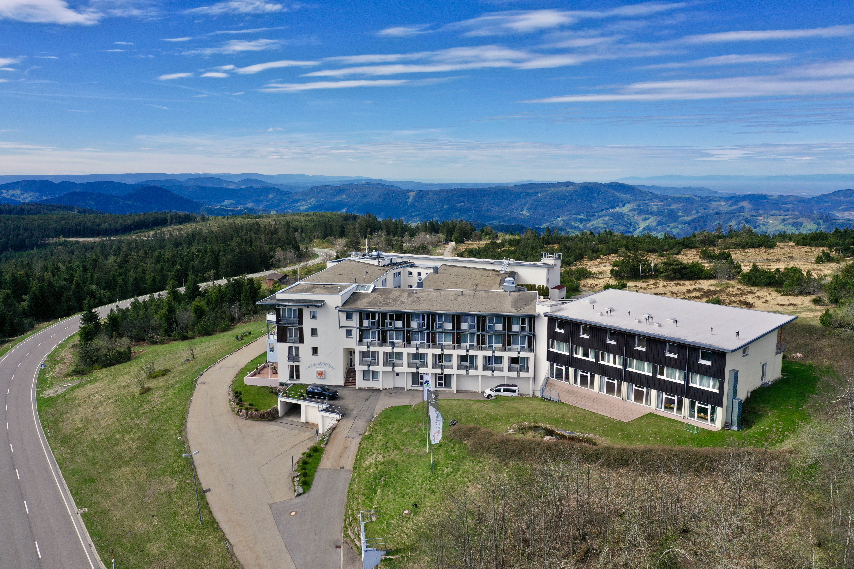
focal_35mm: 28
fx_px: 664
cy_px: 284
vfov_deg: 46.4
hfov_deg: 65.5
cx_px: 427
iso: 100
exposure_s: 1/500
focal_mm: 10.26
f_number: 6.3
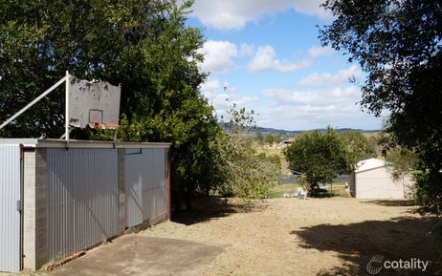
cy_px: 134
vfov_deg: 44.6
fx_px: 337
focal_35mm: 28
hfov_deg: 66.5
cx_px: 219
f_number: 16
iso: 100
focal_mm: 18
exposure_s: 1/80
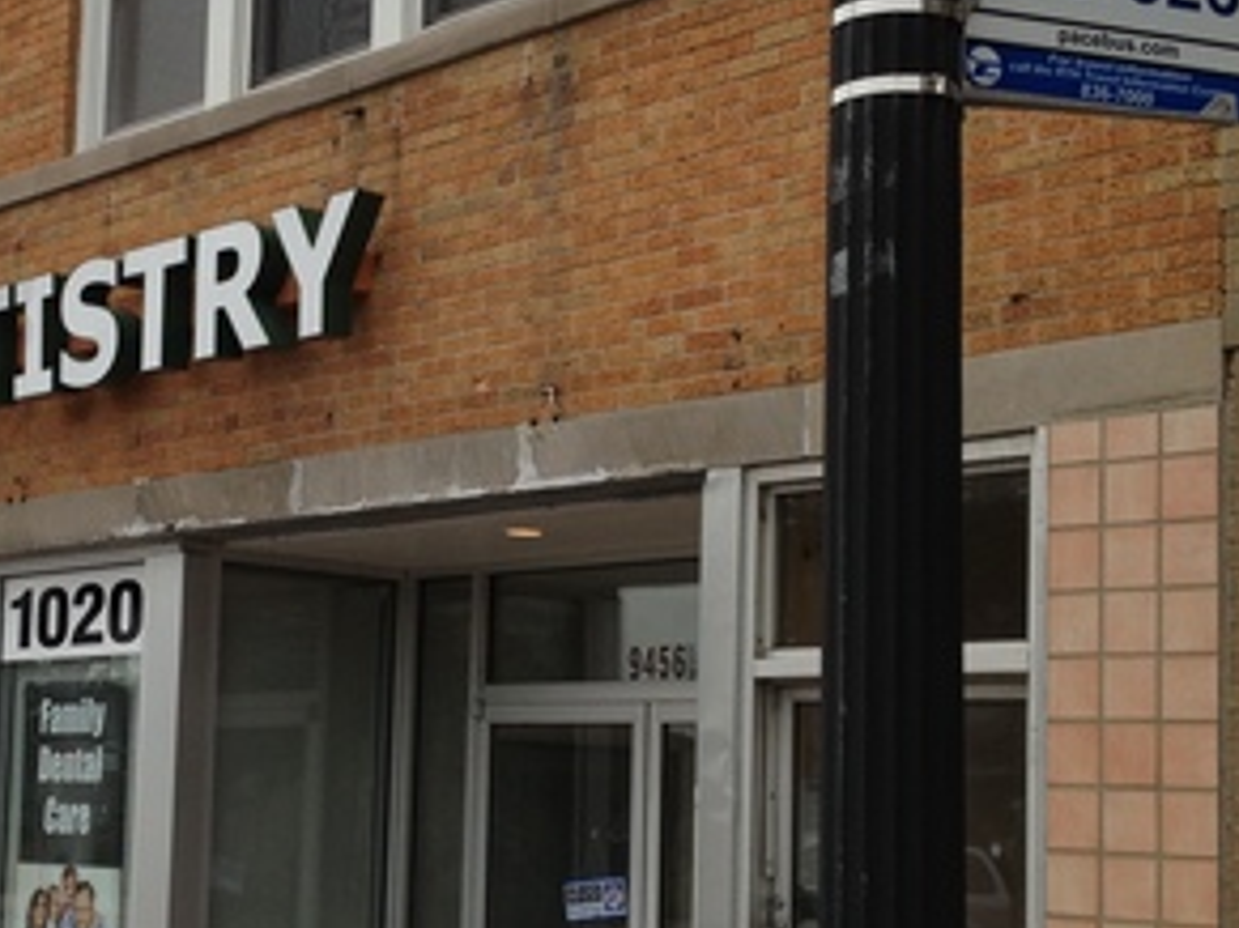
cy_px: 502
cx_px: 290
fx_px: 2755
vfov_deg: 19.1
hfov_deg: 25.0
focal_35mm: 77
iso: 50
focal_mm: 4.28
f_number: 2.4
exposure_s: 1/986
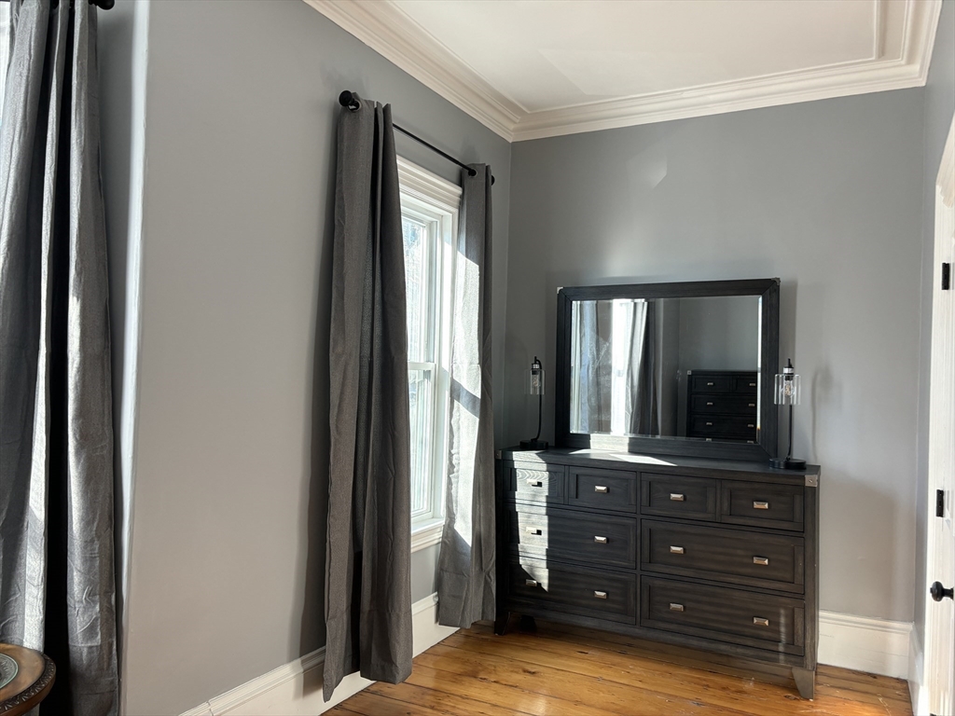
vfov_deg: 53.1
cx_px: 478
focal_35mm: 26
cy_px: 358
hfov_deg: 67.3
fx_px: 717
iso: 125
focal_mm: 5.96
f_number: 1.6
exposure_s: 1/121
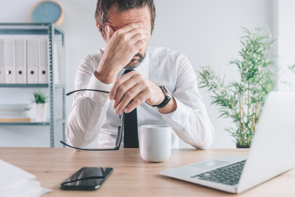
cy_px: 98
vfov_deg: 37.9
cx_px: 148
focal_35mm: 35
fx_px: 287
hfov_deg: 54.4
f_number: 3.5
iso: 160
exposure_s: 1/20
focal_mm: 35
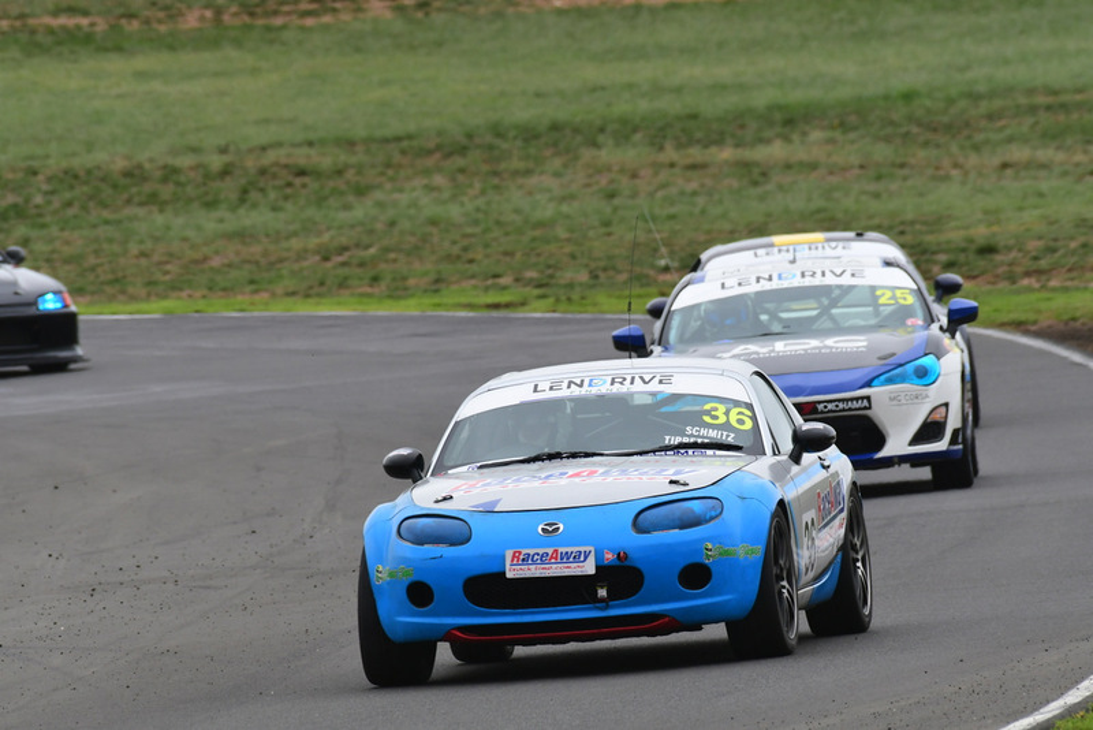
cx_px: 546
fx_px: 22778
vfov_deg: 1.8
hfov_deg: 2.7
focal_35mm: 750
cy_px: 365
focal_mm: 500
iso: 640
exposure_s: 1/640
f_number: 10
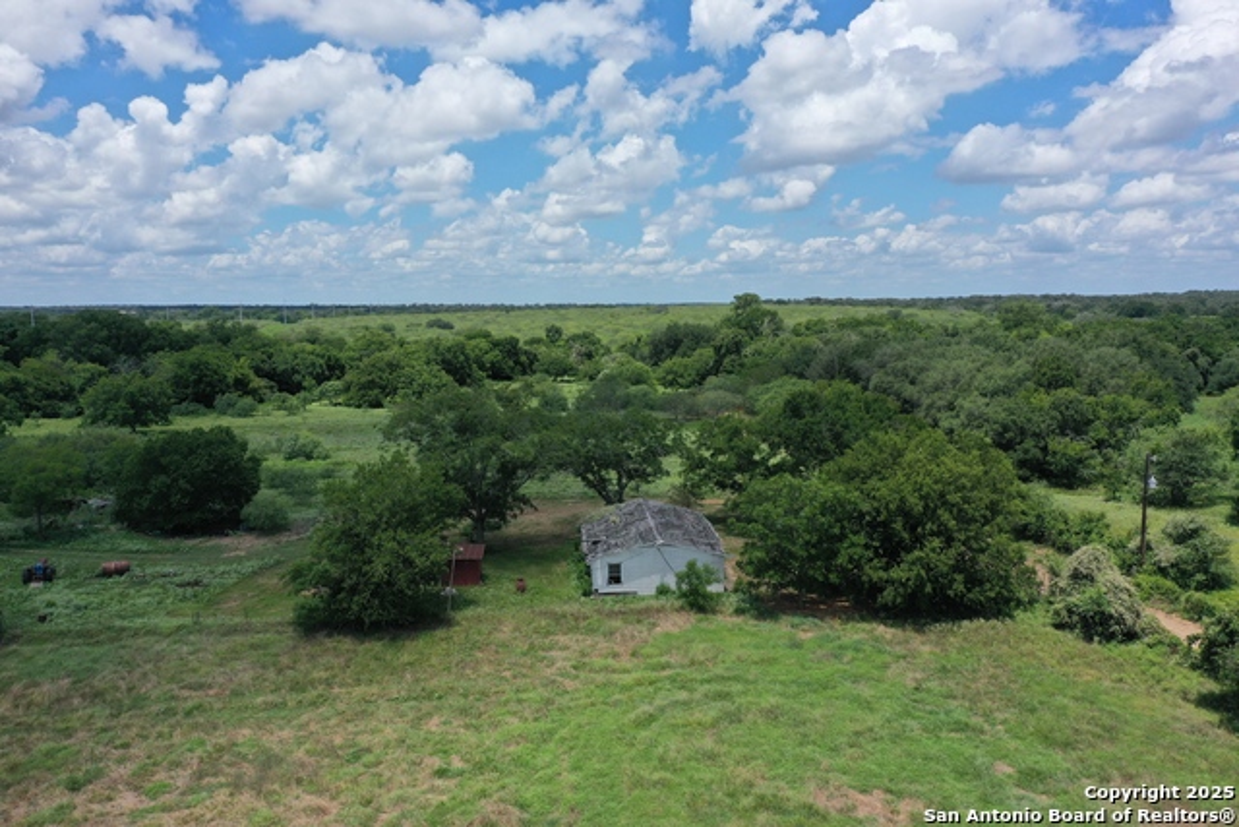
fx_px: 964
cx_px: 620
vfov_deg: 46.4
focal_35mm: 28
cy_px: 414
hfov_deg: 65.5
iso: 100
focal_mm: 10.26
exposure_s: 1/60
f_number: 5
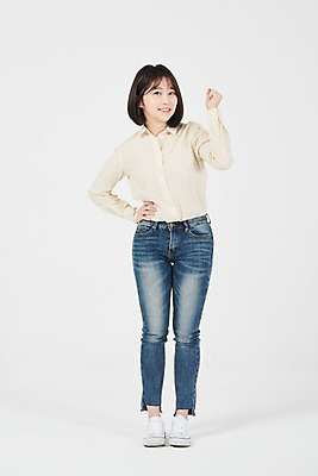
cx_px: 159
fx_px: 927
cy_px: 238
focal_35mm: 70
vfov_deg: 28.8
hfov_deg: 19.5
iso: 100
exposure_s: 1/125
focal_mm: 70
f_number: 13
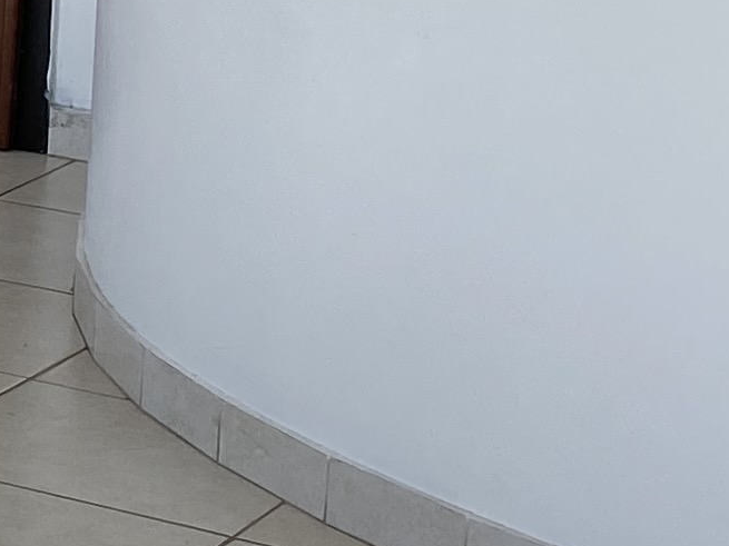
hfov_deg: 9.9
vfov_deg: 9.2
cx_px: -1331
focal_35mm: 160
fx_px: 3369
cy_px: -24
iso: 32
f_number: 1.8
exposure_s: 1/573
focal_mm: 4.25
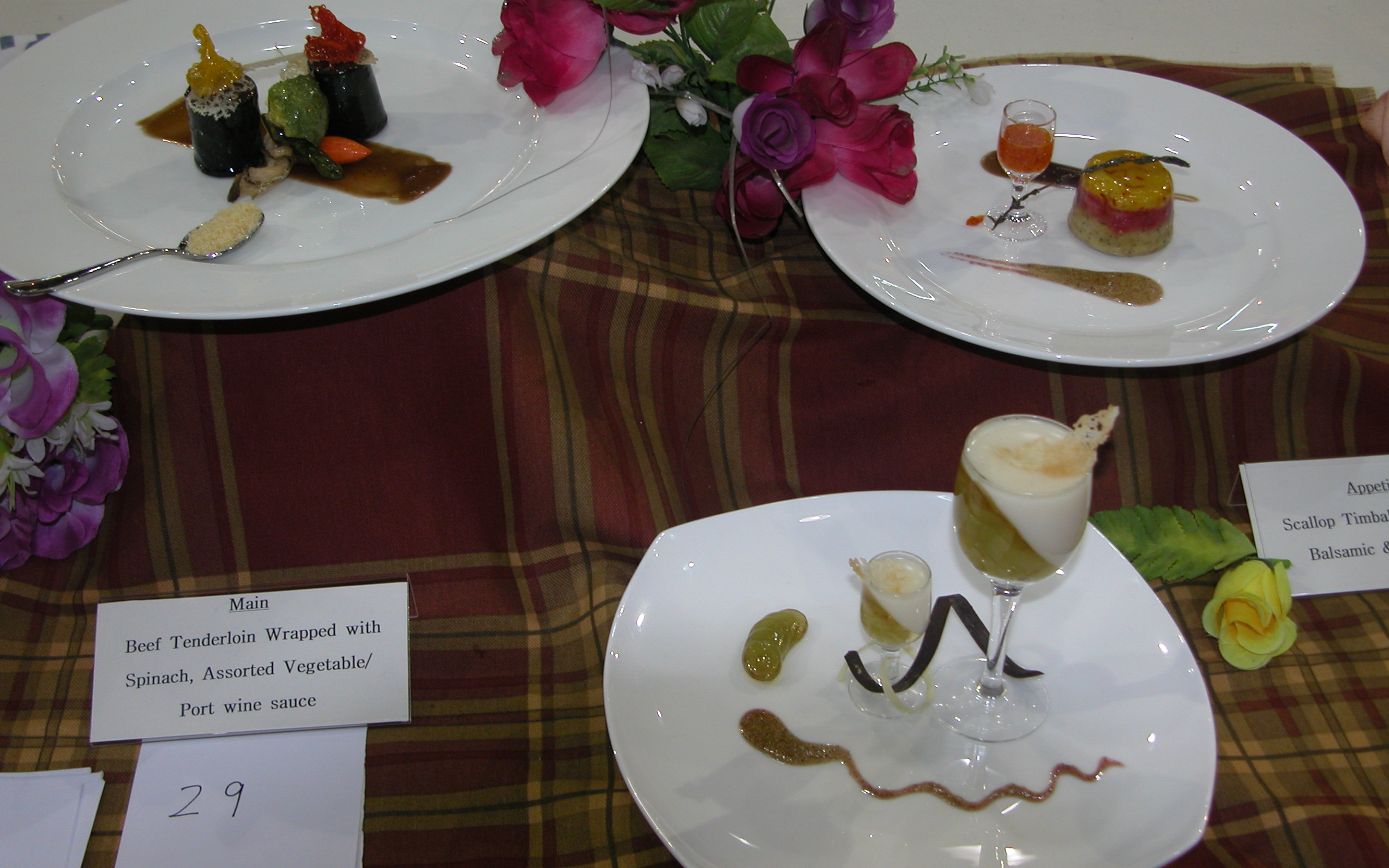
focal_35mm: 49
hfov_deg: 41.1
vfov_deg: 26.3
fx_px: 1855
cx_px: 692
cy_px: 429
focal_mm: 11.6
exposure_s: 1/30
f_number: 3
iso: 100
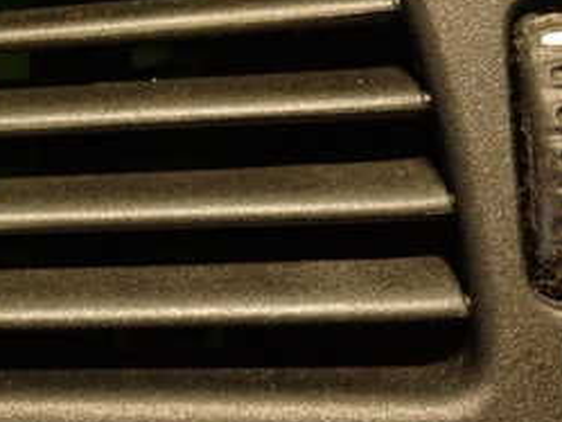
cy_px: 79
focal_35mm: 77
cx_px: -70
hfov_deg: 23.6
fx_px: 1251
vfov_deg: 19.0
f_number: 2.4
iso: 800
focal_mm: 5.79
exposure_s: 1/30
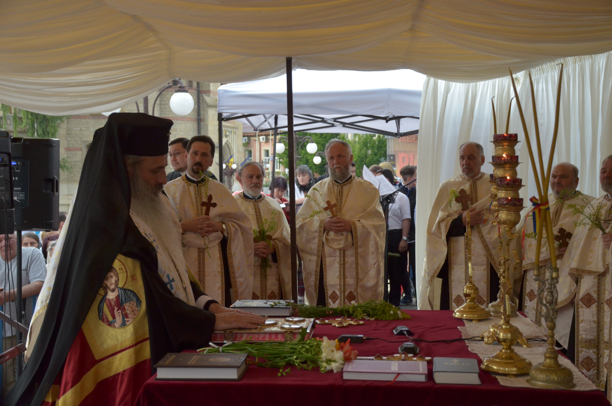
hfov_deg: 37.9
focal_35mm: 52
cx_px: 306
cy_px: 203
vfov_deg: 25.6
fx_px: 891
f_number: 4.2
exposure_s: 1/250
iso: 1250
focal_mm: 35
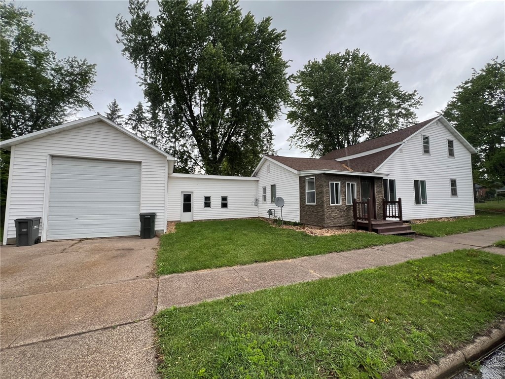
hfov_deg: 106.2
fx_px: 190
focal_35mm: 13
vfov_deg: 89.9
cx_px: 252
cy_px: 190
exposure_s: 1/203
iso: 32
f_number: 1.8
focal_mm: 1.57
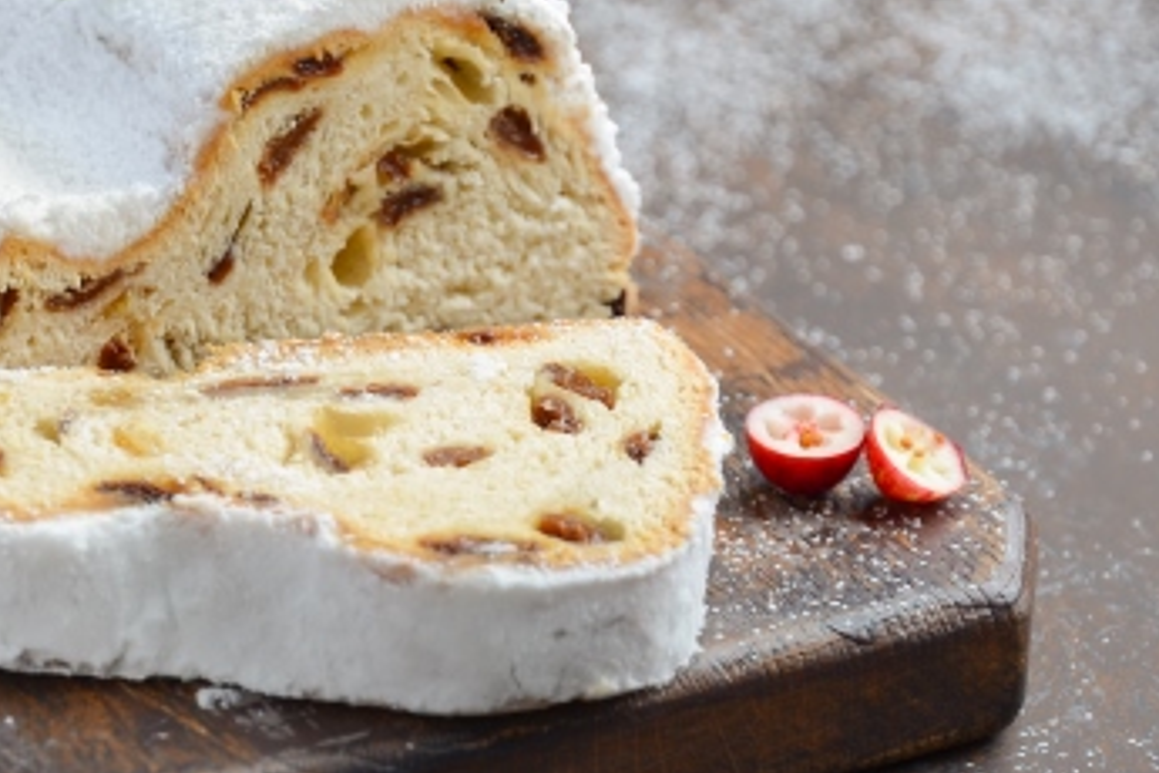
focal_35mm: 146
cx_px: 359
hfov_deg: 14.0
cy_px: 400
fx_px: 4700
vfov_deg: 9.4
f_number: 5.6
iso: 100
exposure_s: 1/250
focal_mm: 56
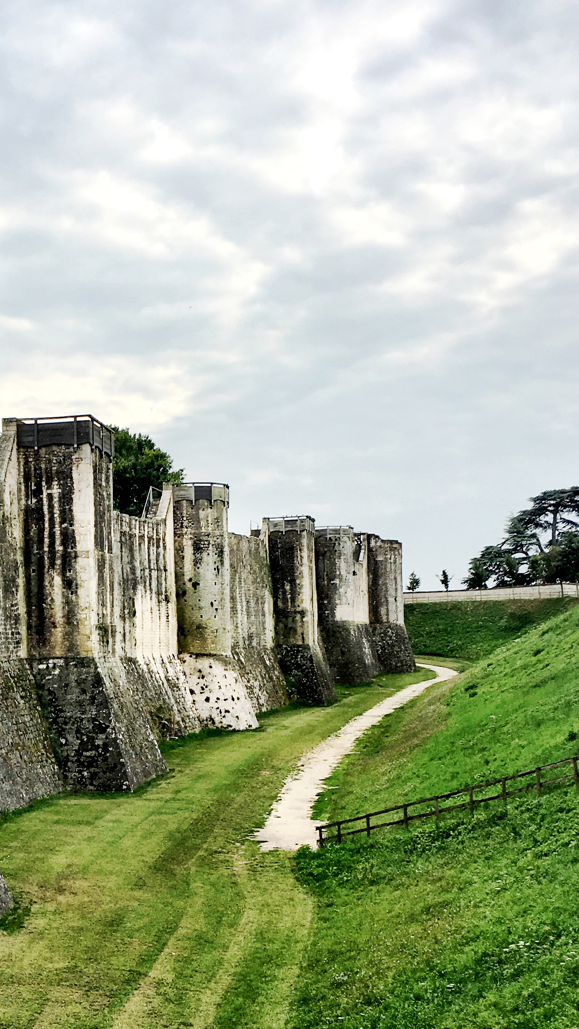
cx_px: 71
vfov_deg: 41.8
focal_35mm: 49
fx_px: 1338
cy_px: 634
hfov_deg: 23.8
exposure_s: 1/905
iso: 25
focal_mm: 4.15
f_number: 2.2
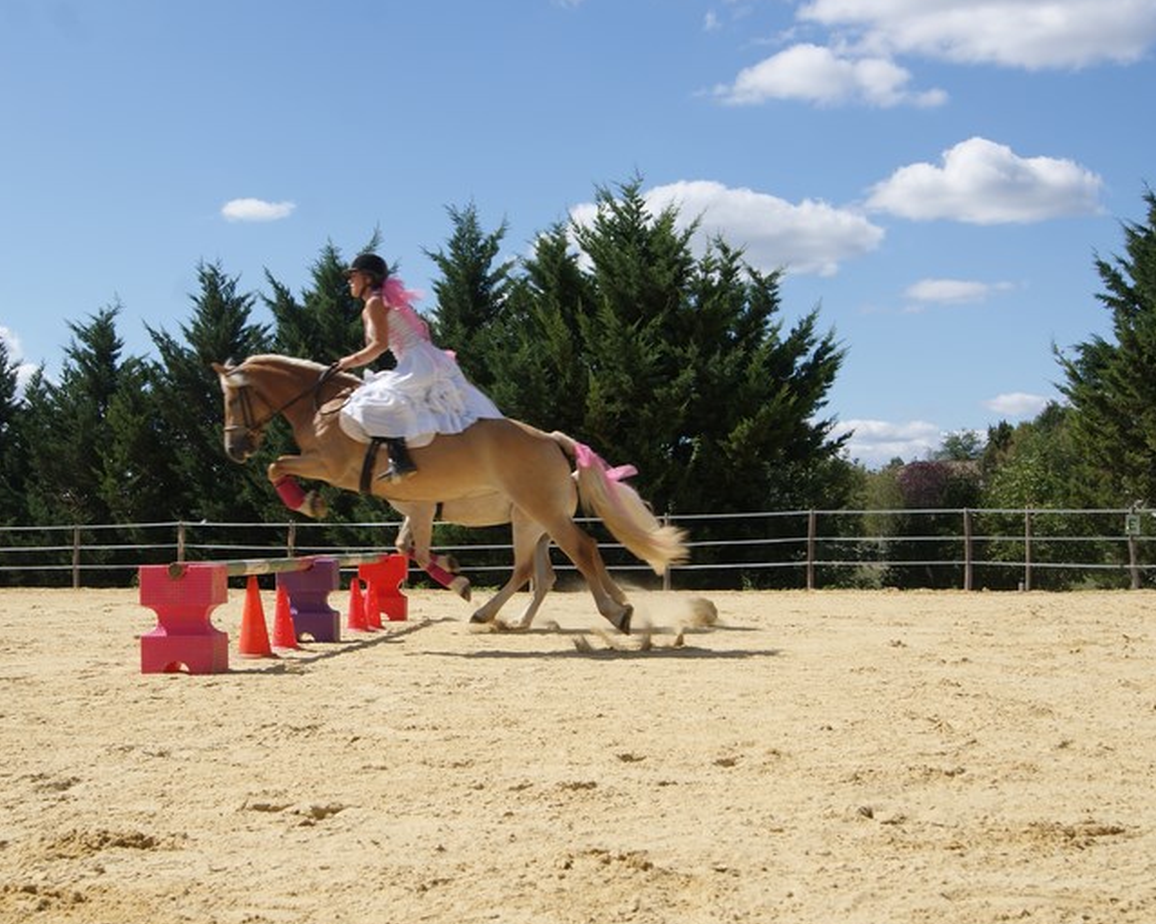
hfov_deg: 40.2
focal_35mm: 46
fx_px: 1573
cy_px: 480
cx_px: 475
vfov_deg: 32.7
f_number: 8
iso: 100
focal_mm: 26
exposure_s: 1/320
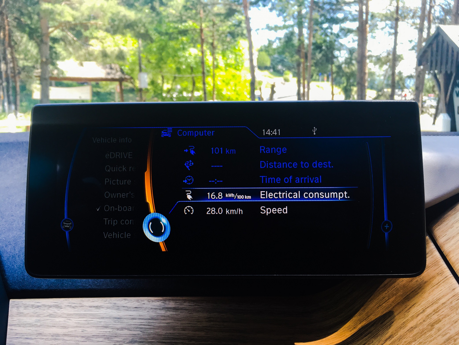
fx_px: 385
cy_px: 172
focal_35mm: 29
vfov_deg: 48.2
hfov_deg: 61.7
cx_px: 230
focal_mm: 4.15
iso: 40
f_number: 2.2
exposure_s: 1/100
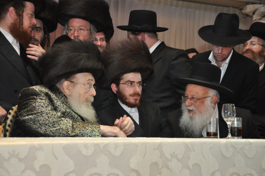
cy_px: 88
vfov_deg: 18.1
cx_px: 132
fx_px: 551
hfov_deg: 27.0
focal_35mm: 75
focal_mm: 50
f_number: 5.6
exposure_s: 1/80
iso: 1000
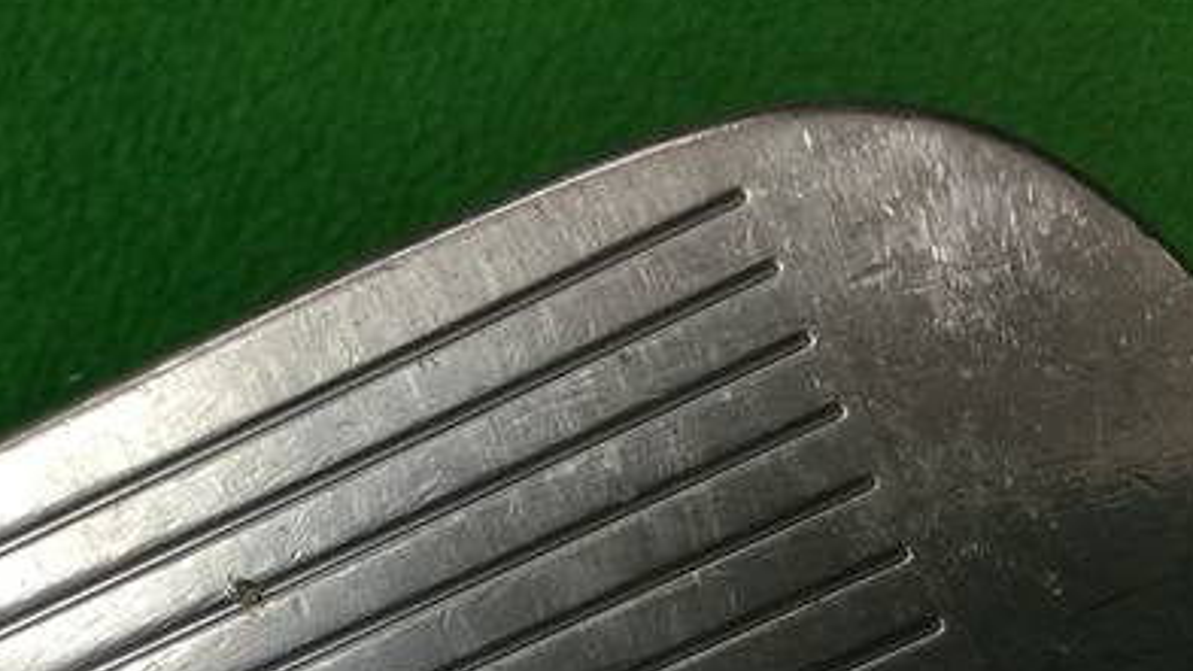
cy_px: 659
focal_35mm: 55
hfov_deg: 36.6
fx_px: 1740
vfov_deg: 21.1
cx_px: 240
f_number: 2.4
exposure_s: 1/30
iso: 50
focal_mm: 3.3
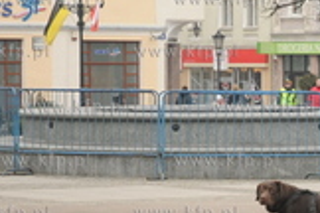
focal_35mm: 259
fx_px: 2302
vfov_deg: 5.3
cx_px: 332
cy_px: 132
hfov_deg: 7.9
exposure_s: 1/400
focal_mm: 70
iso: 400
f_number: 4.5
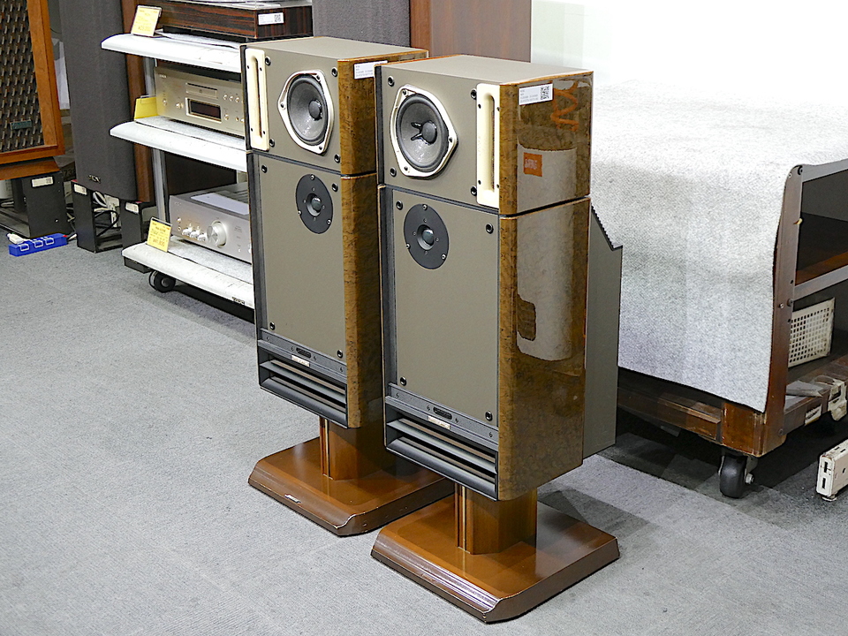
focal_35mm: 47
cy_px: 318
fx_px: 1151
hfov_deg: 40.4
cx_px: 424
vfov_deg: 30.9
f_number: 4
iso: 200
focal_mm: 8.4
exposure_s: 1/5
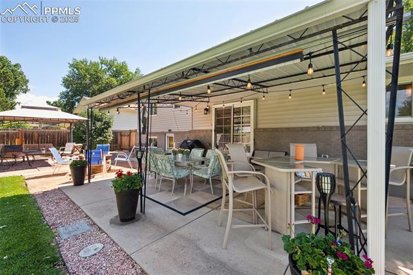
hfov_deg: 100.4
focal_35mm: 15
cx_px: 206
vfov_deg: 77.3
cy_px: 138
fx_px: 172
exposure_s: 1/25
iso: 100
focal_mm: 15
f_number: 11
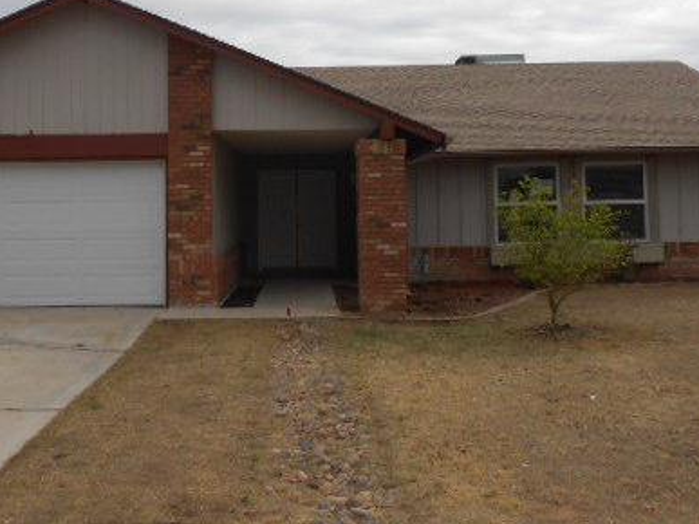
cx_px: 285
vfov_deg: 33.3
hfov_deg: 43.7
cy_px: 181
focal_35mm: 43
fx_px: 868
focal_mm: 4.6
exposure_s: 1/800
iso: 80
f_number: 3.5
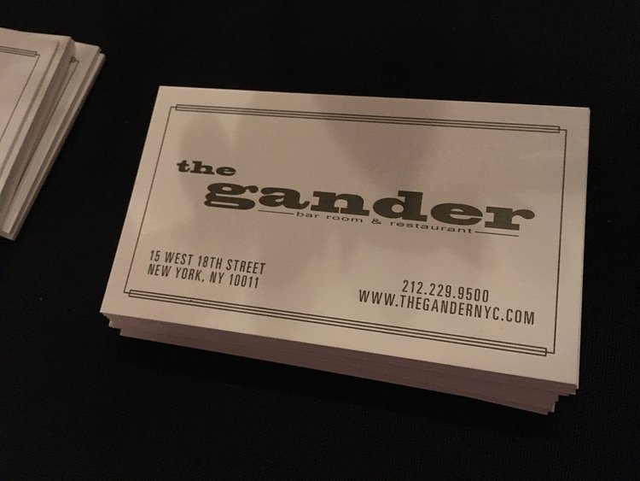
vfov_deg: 48.3
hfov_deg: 61.6
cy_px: 240
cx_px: 320
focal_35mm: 29
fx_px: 536
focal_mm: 4.15
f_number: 2.2
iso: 250
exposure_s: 1/15
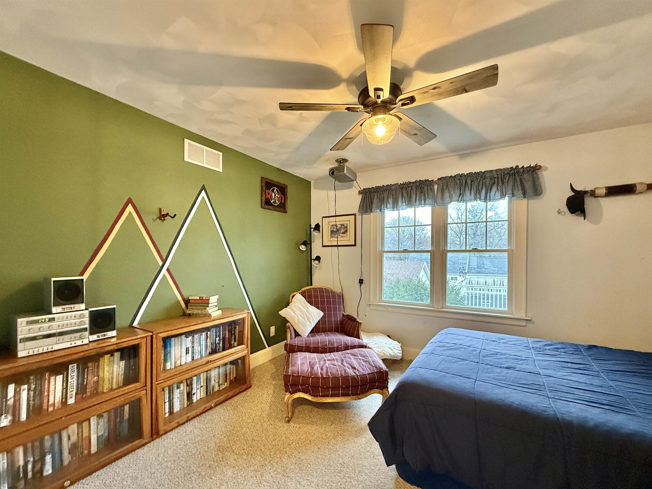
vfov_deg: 85.7
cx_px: 326
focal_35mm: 14
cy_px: 244
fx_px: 264
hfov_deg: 102.1
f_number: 2.2
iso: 640
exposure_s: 1/60
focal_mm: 2.22
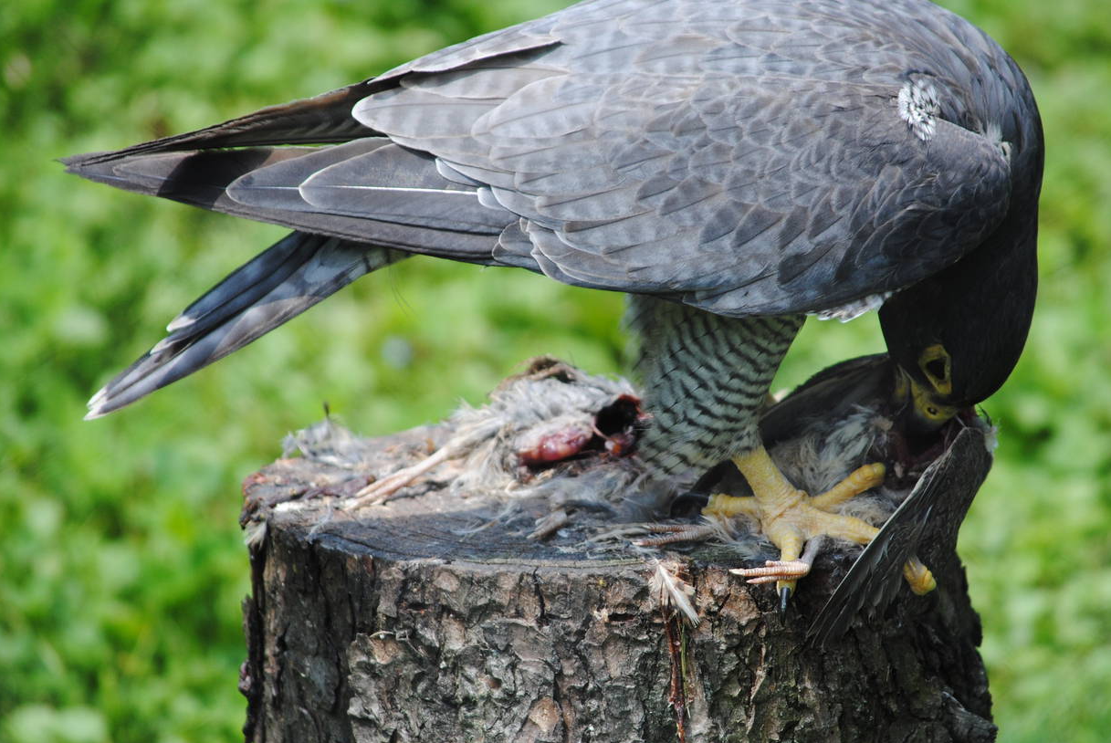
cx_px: 625
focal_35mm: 434
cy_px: 430
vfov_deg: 3.2
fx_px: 13406
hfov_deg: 4.7
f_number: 5.3
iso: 250
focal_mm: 220
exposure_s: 1/500
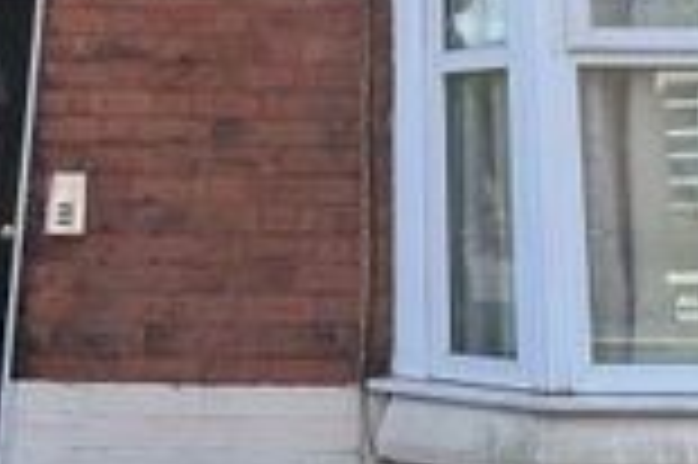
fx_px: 1181
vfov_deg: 19.2
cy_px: -246
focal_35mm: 61
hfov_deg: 32.9
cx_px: 351
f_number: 1.8
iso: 32
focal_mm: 1.57
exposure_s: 1/463
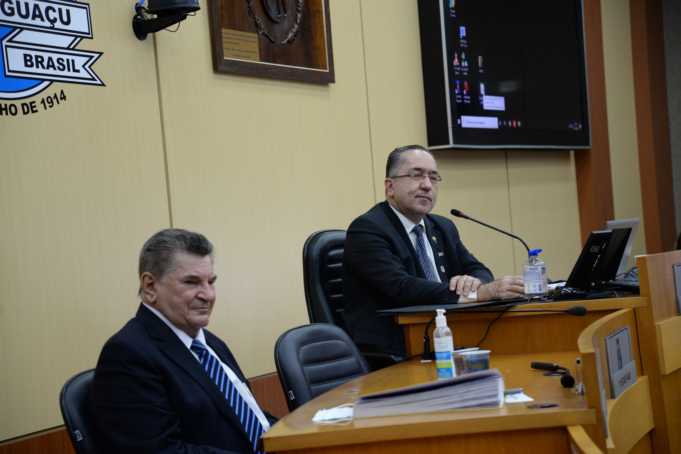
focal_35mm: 85
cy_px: 227
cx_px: 340
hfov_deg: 23.9
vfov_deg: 16.1
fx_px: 1608
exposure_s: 1/100
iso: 1000
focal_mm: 85
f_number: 4.5
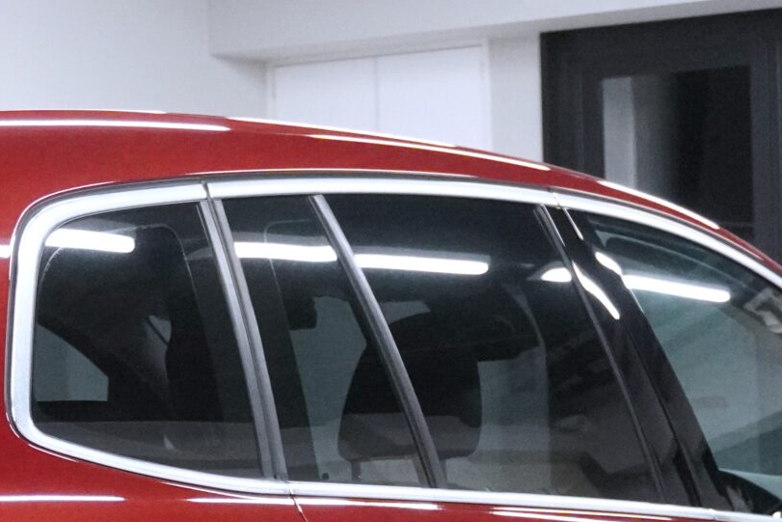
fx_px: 3498
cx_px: 53
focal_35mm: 161
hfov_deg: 12.6
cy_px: 700
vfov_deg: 8.4
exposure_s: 1/160
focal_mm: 34
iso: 5000
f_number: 5
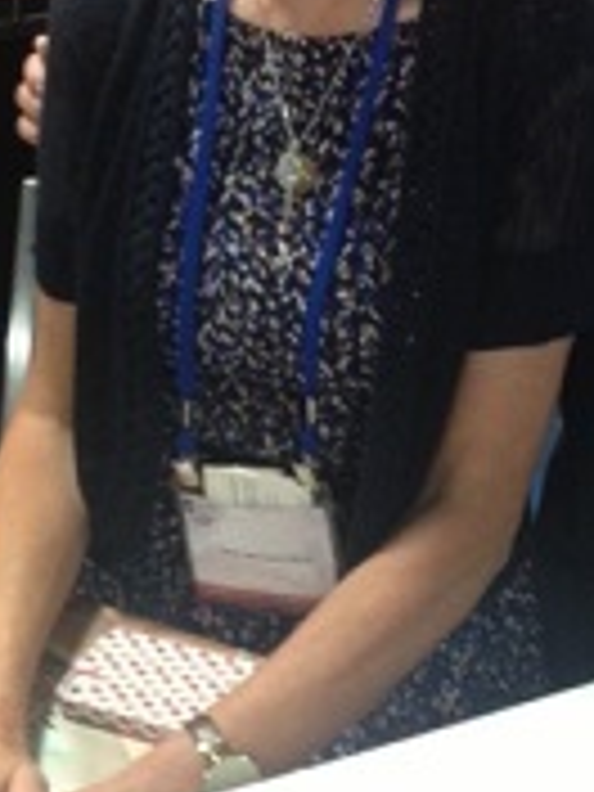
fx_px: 1647
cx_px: 549
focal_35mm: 72
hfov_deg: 20.0
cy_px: -54
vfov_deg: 25.3
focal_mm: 4.13
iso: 250
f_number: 2.4
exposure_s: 1/20
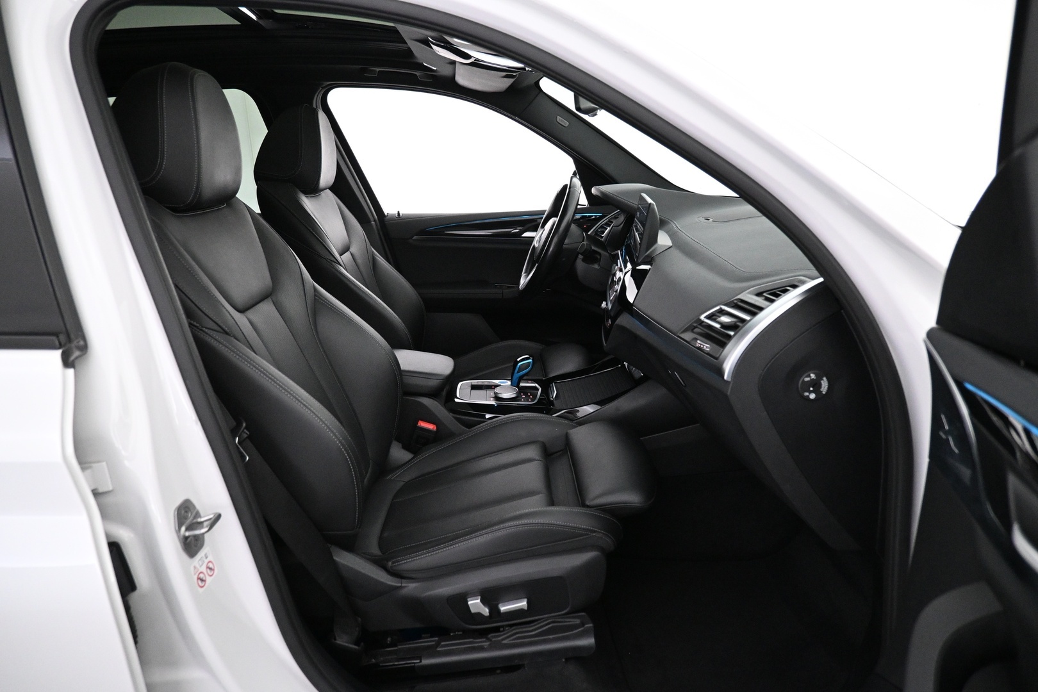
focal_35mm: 24
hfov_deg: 73.7
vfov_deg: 53.1
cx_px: 519
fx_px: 692
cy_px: 346
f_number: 3.5
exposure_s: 1/60
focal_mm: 16
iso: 3200
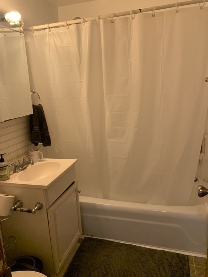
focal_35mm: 26
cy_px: 138
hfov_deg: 53.1
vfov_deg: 67.3
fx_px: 208
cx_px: 104
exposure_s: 1/60
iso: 200
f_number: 1.8
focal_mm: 4.25
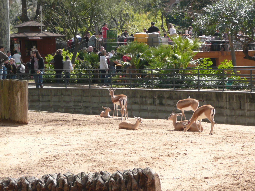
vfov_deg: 11.9
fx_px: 921
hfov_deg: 15.8
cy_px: 96
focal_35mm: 125
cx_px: 128
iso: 100
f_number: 4.7
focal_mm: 13.7
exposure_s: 1/250
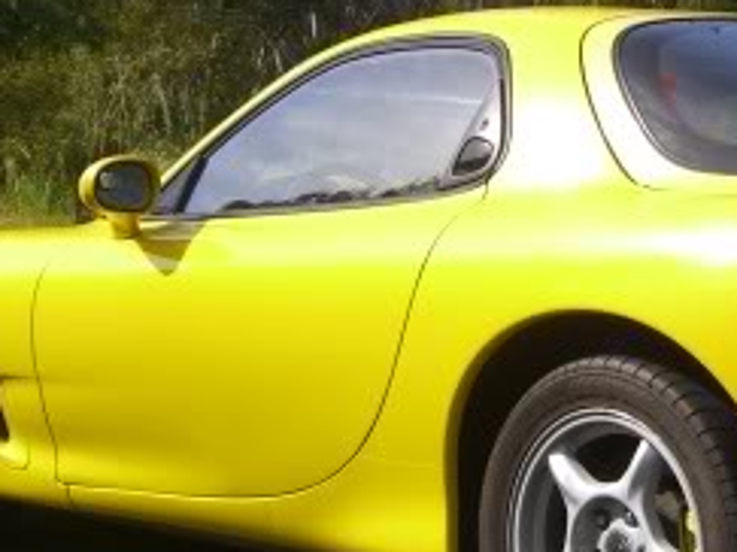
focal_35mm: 100
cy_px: 315
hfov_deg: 19.3
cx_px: 676
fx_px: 2128
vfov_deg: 14.8
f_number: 2.8
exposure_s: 1/1000
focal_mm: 7.9
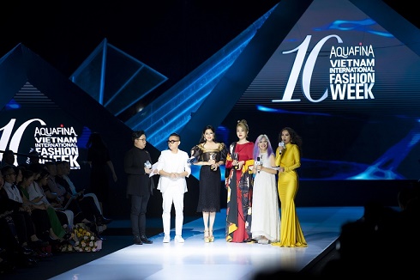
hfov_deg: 12.1
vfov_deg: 8.1
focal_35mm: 170
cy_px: 140
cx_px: 210
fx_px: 1982
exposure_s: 1/250
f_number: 2.8
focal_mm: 170
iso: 500
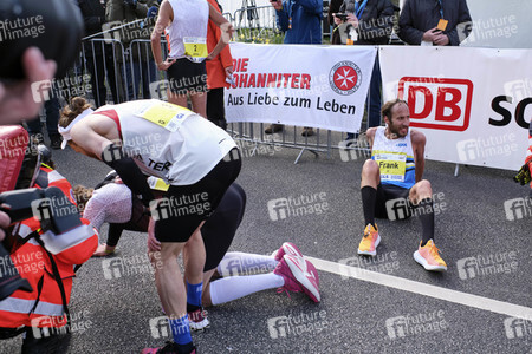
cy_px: 177
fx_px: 517
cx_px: 266
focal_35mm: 35
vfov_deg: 37.9
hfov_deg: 54.4
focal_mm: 23
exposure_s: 1/2000
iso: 800
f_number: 4
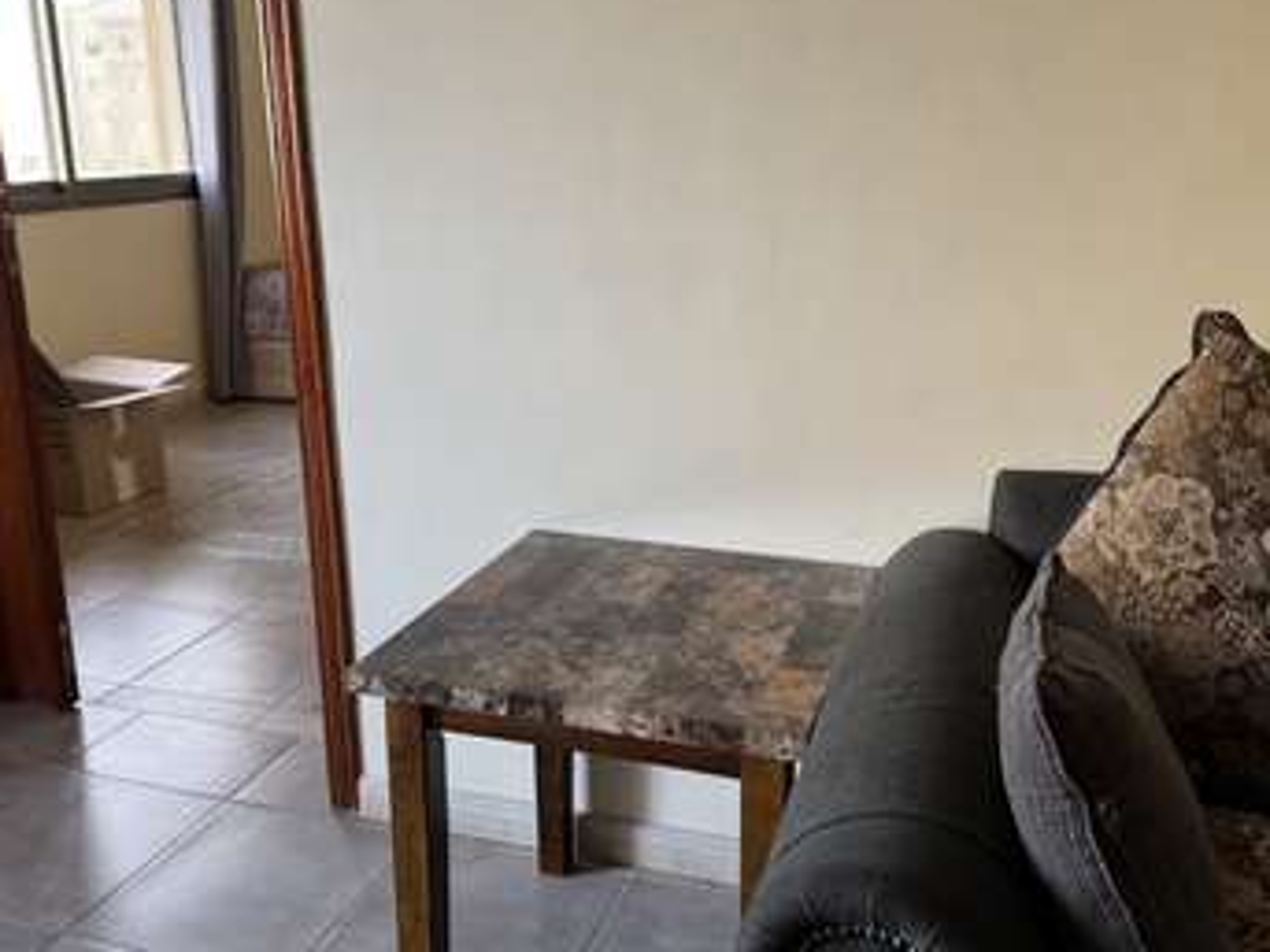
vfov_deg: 44.1
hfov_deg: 56.7
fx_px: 1174
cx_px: 698
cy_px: 432
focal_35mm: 32
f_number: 1.78
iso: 200
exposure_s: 1/75
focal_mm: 6.76
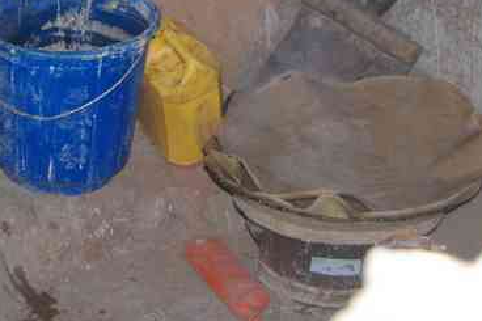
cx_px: -19
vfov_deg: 10.2
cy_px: -37
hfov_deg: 15.1
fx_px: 1780
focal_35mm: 133
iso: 800
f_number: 4
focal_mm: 32.5
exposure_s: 1/80
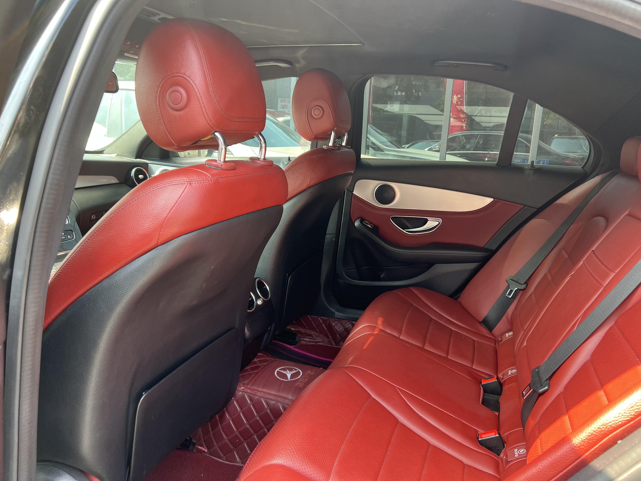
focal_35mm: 26
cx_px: 320
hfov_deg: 67.3
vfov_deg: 53.1
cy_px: 240
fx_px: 481
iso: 80
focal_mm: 5.7
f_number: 1.5
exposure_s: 1/121
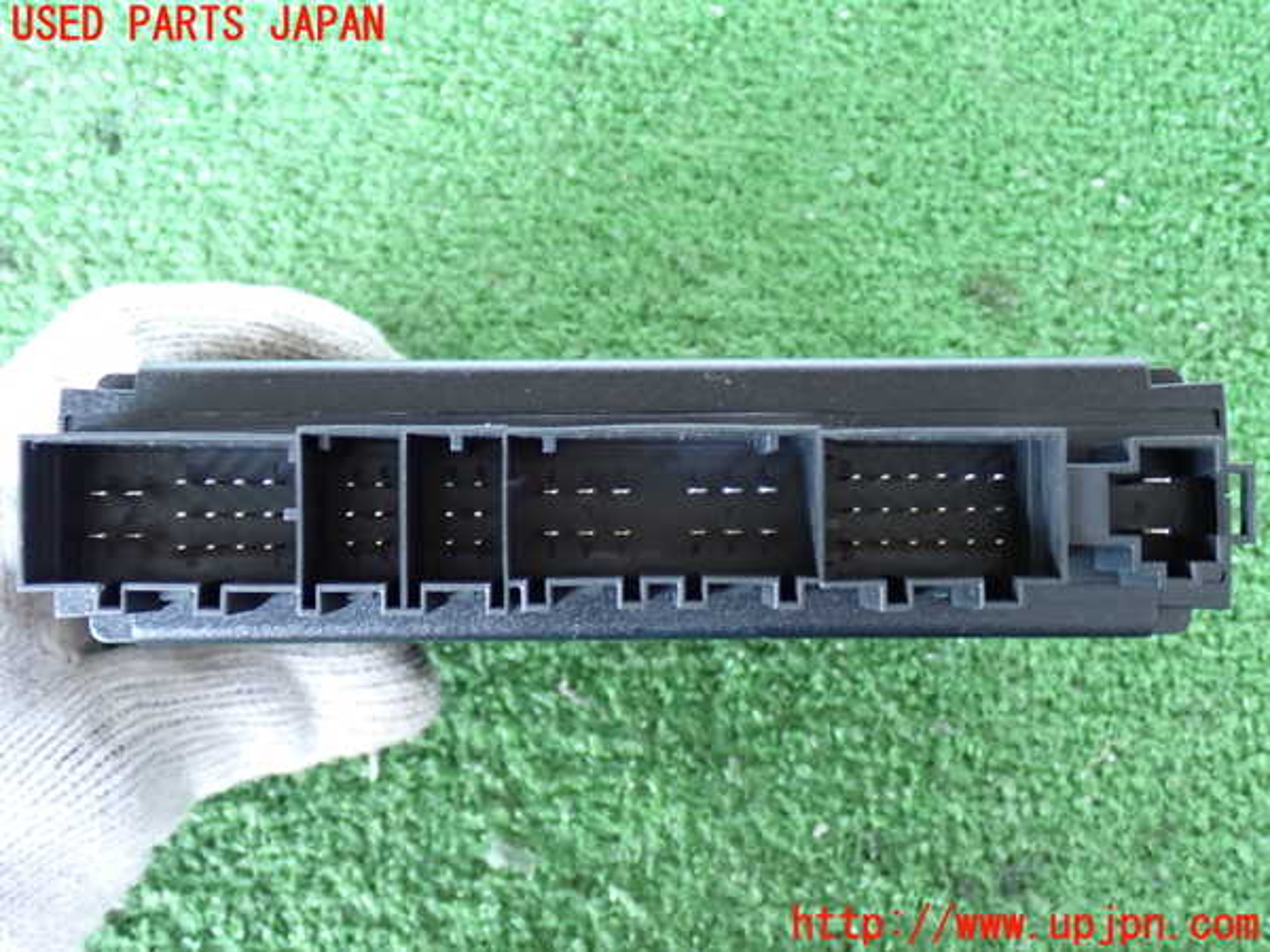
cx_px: 635
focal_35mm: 44
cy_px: 476
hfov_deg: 42.9
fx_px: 1614
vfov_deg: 32.9
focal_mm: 7.84
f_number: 2.9
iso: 800
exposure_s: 1/13
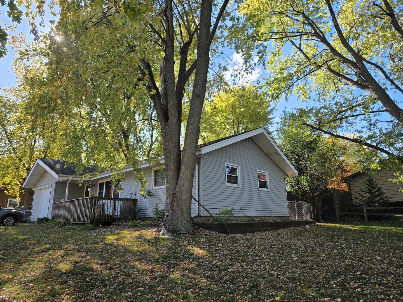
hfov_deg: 73.9
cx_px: 202
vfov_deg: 58.9
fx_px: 268
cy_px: 151
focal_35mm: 23
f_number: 1.7
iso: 40
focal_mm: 6.3
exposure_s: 1/1212
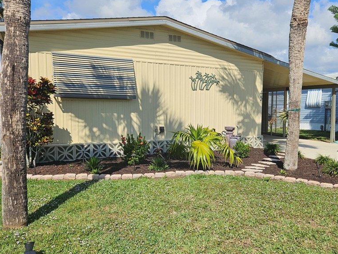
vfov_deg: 45.4
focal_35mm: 31
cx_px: 195
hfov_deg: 58.1
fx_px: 303
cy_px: 131
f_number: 1.8
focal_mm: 5.4
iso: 25
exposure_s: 1/3134
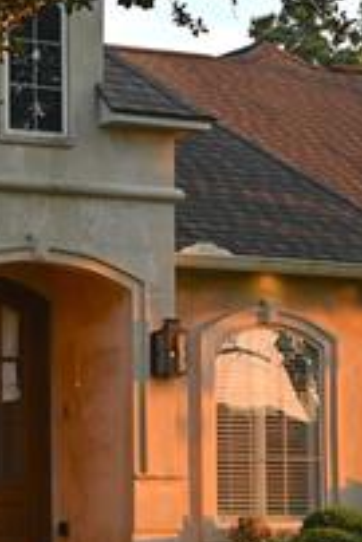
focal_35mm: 158
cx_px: 24
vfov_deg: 13.0
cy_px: 377
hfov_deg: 8.7
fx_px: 2379
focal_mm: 50
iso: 200
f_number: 6.3
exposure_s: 1/100
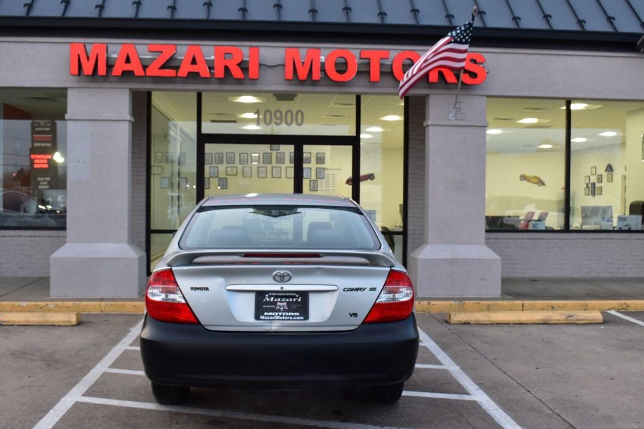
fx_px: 715
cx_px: 323
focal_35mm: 40
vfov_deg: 33.4
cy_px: 216
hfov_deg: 48.5
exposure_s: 1/30
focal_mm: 26
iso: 400
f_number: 7.1
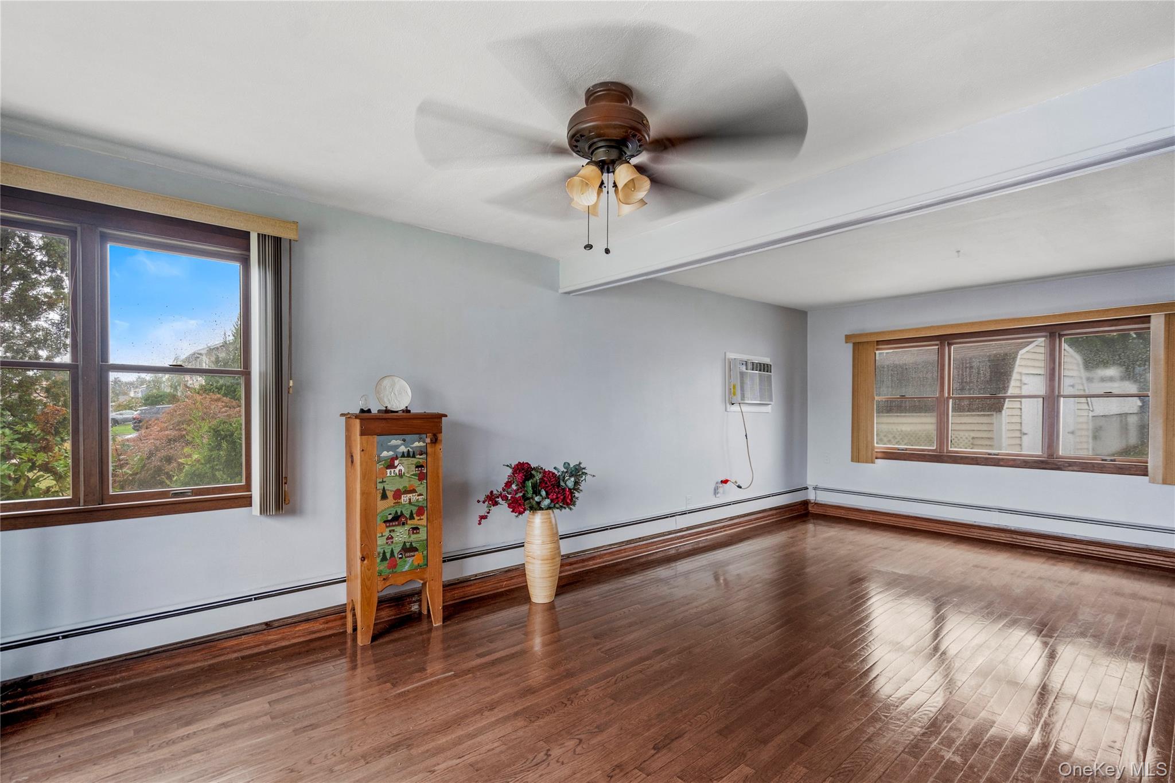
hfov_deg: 96.7
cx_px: 588
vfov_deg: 73.7
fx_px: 522
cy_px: 392
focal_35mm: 16
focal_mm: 16
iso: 800
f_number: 4.5
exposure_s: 1/10
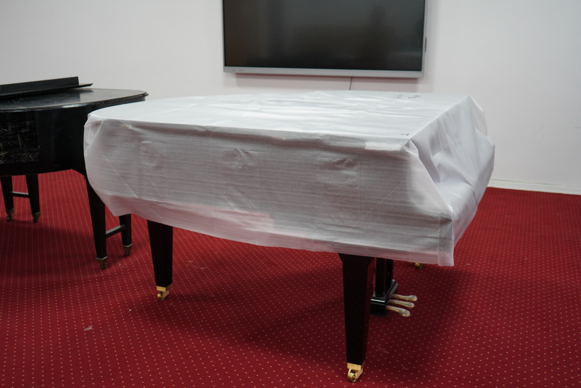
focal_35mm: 36
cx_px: 290
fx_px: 581
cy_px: 194
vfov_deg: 36.9
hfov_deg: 53.1
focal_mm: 36
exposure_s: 1/160
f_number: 4
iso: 2000
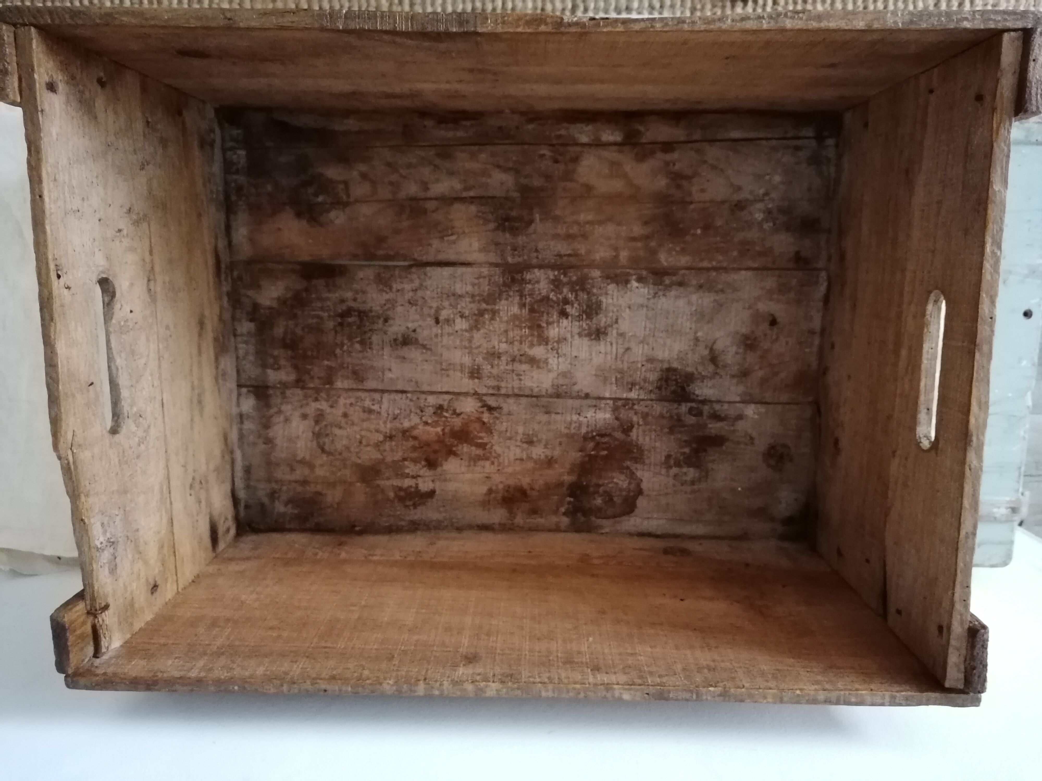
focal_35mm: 27
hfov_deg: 65.3
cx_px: 521
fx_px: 813
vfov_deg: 51.4
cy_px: 390
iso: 2500
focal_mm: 4.75
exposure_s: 1/14.3
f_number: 1.8
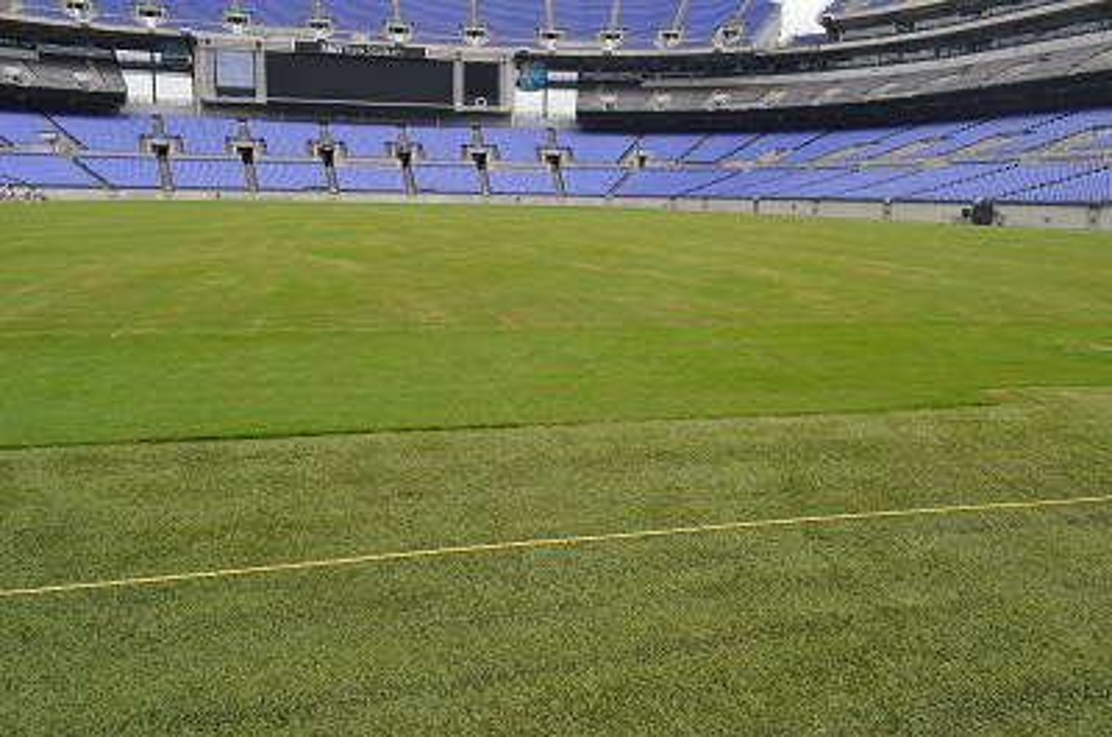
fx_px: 925
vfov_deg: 43.4
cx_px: 556
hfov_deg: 62.0
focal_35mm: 30
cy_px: 368
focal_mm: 20
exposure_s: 1/160
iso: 100
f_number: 6.3
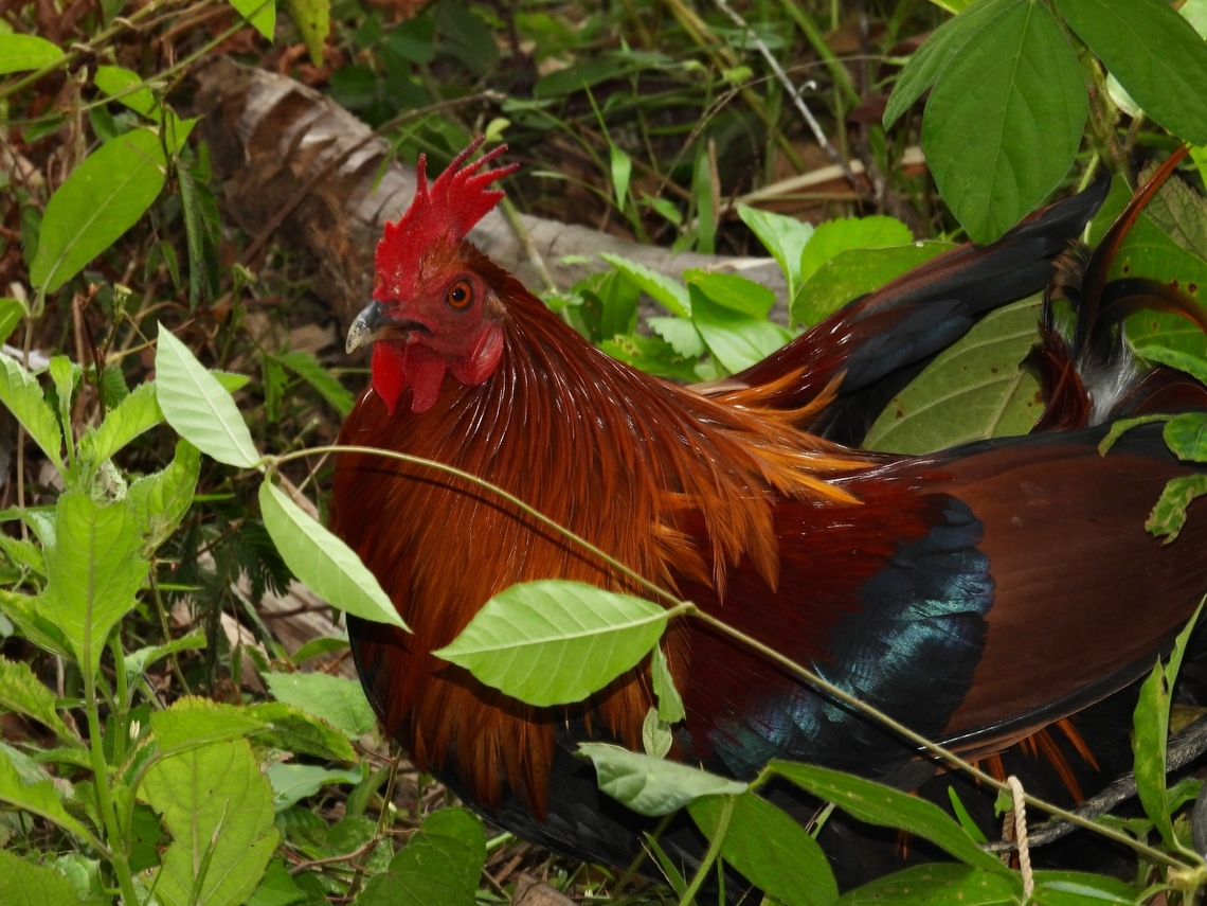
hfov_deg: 5.0
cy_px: 453
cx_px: 604
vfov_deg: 3.7
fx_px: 13947
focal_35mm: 400
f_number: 6.3
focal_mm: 71.4
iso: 200
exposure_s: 1/200
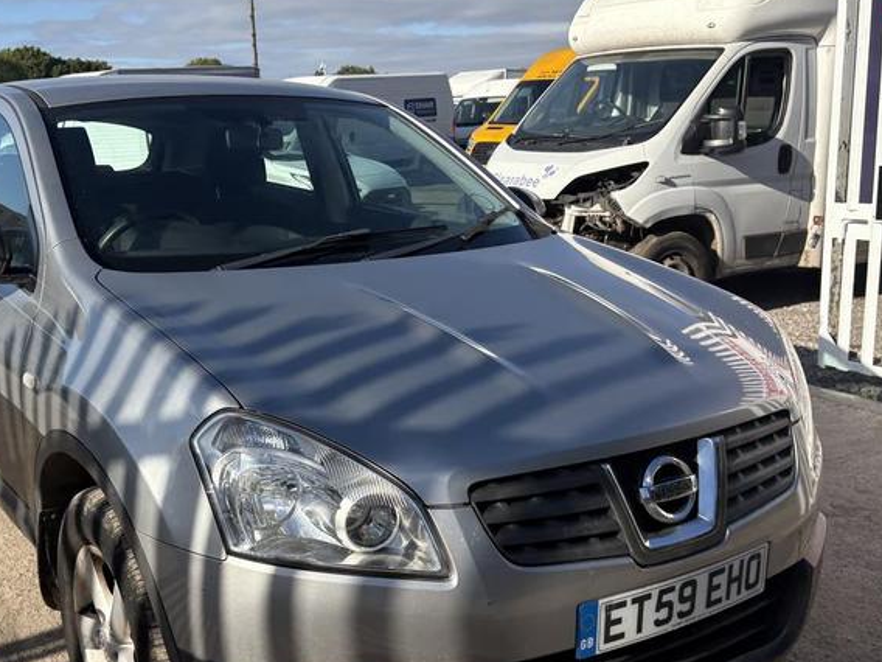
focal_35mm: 41
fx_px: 1045
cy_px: 401
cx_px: 351
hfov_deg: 45.5
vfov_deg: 35.0
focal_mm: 5.96
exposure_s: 1/3279
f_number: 1.6
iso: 64
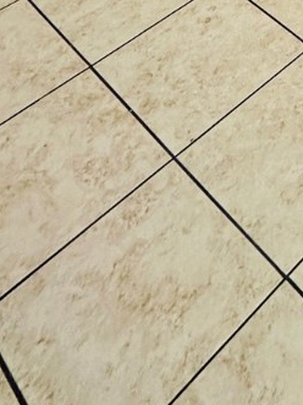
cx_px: 456
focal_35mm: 65
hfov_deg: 19.6
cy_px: -439
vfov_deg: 18.0
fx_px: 759
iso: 200
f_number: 2.2
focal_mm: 2.22
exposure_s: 1/60
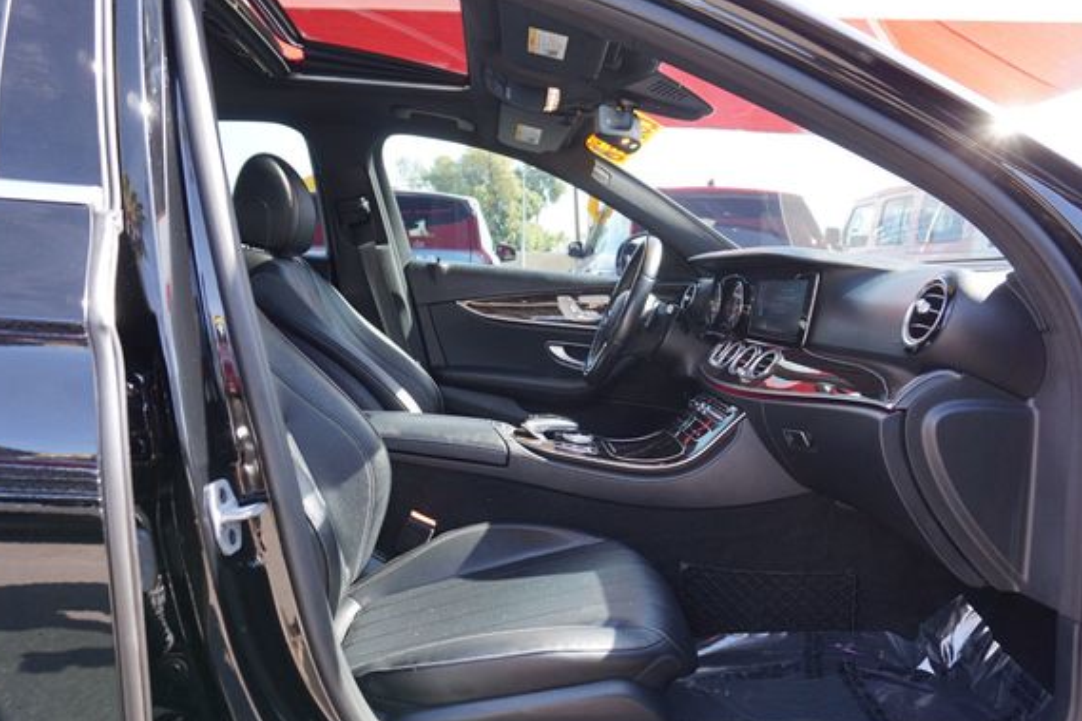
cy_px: 386
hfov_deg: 67.4
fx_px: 811
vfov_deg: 47.9
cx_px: 553
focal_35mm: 27
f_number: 4
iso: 100
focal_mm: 16
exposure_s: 1/60
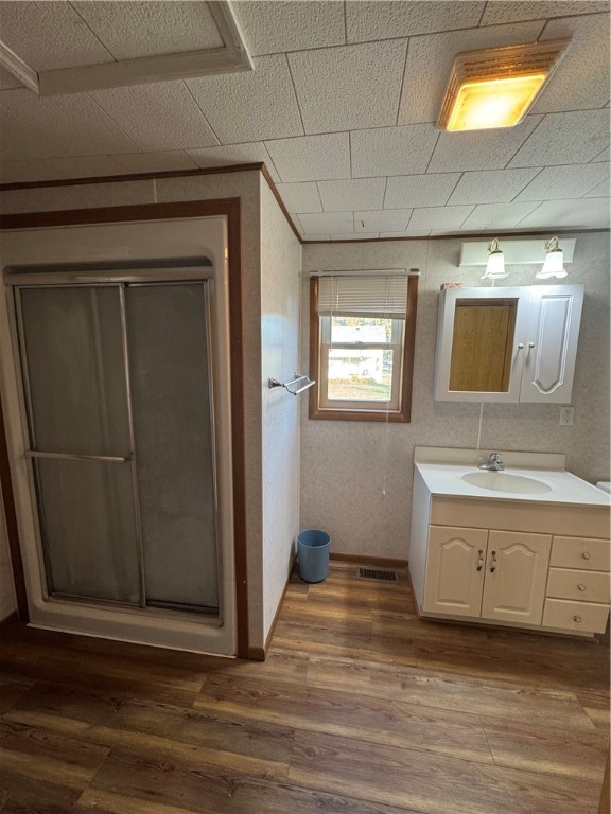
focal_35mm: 14
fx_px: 329
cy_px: 407
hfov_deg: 85.7
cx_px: 306
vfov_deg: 102.1
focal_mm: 2.22
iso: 200
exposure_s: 1/60
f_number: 2.2
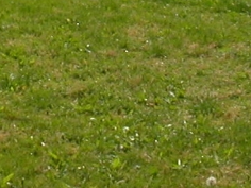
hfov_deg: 12.1
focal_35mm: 161
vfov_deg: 8.9
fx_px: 1167
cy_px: -138
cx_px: -24
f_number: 4.5
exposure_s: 1/667
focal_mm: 5.6
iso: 100
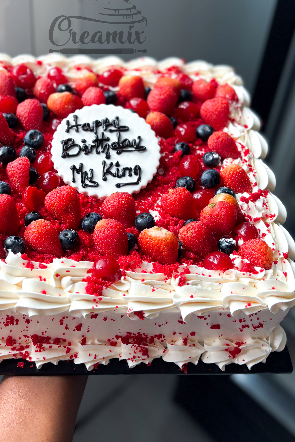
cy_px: 165
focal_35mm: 43
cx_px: 93
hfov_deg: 30.9
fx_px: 528
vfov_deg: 45.0
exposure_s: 1/120
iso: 64
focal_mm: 5.96
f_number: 1.6
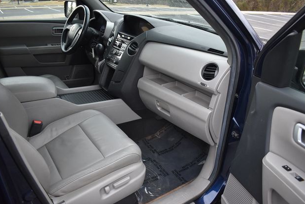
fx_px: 237
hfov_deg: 65.4
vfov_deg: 46.4
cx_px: 154
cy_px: 105
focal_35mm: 28
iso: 800
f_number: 3.5
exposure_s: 1/250
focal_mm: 18
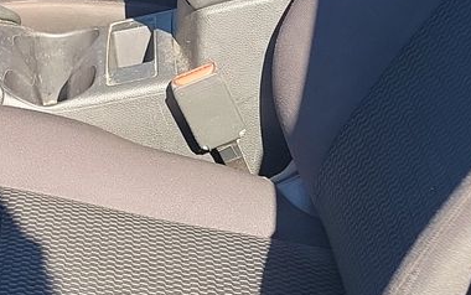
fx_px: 1374
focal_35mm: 107
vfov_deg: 12.2
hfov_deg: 18.9
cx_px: -7
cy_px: 56
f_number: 1.8
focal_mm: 6.7
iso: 50
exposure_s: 1/119
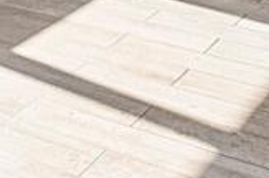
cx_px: -92
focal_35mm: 107
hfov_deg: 17.8
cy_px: -290
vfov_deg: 10.4
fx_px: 798
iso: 250
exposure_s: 1/2.5
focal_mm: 17
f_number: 8
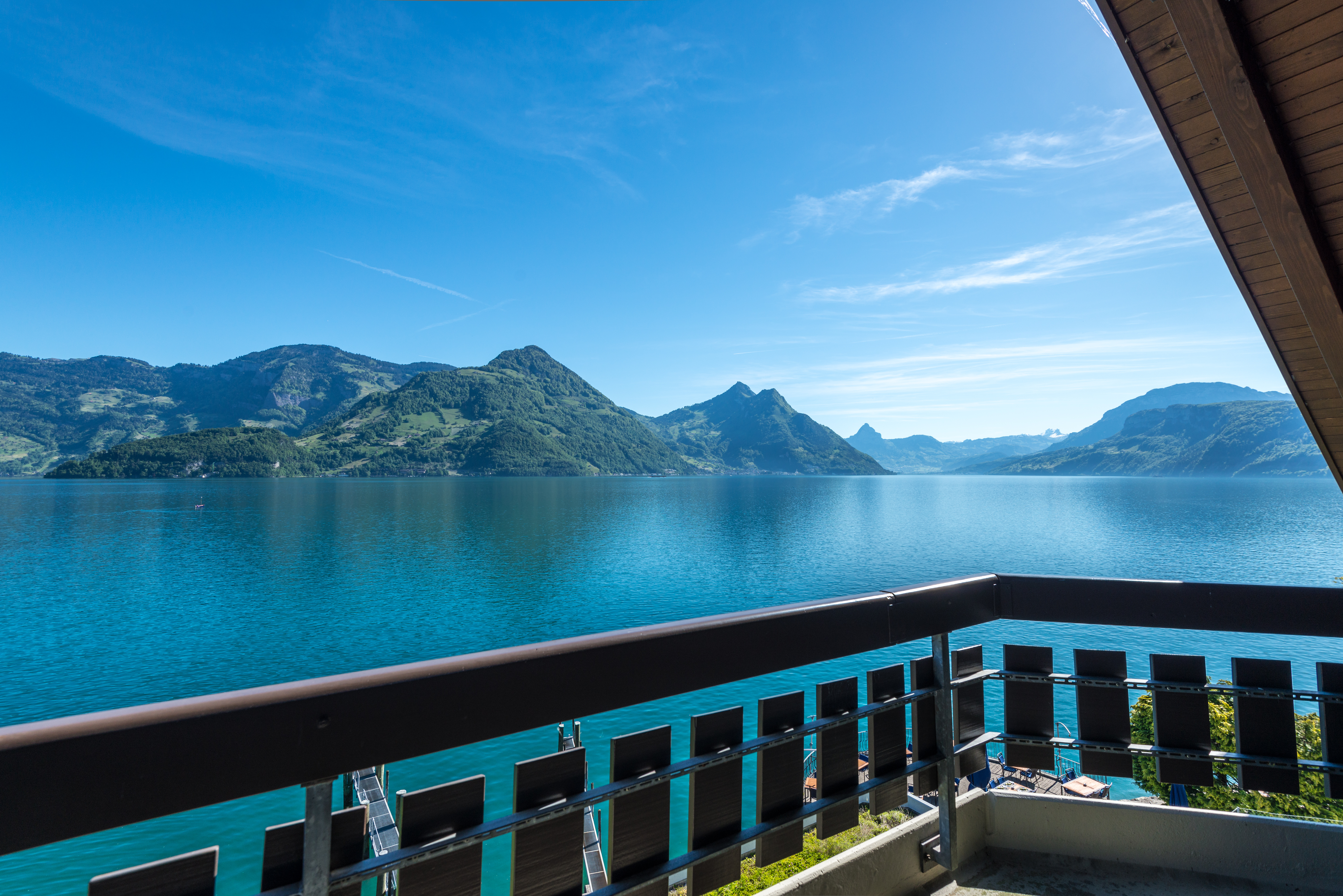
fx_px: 597
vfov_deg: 73.8
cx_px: 672
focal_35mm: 16
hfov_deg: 96.7
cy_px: 448
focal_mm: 16
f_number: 7.1
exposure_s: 1/400
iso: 100
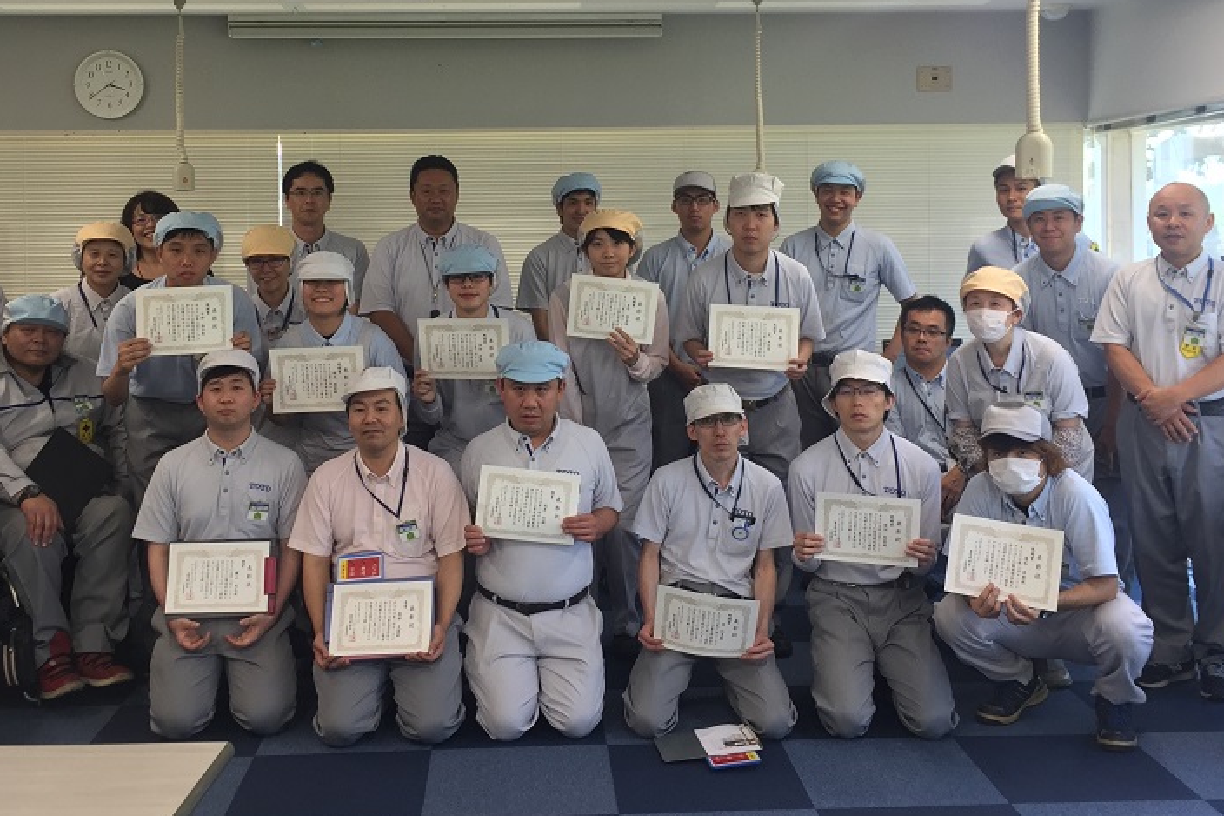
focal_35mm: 42
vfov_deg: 31.5
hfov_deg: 46.4
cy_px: 241
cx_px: 591
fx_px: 1428
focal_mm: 4.15
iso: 32
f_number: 2.2
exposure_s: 1/40
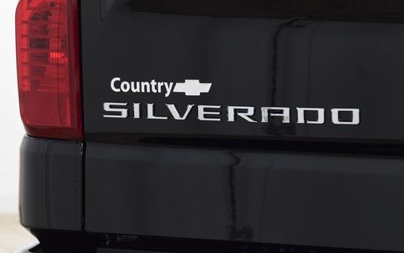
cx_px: 199
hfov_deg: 15.5
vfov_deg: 9.7
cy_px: 90
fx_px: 1487
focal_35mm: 135
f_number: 6.3
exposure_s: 1/30
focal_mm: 70
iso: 1600
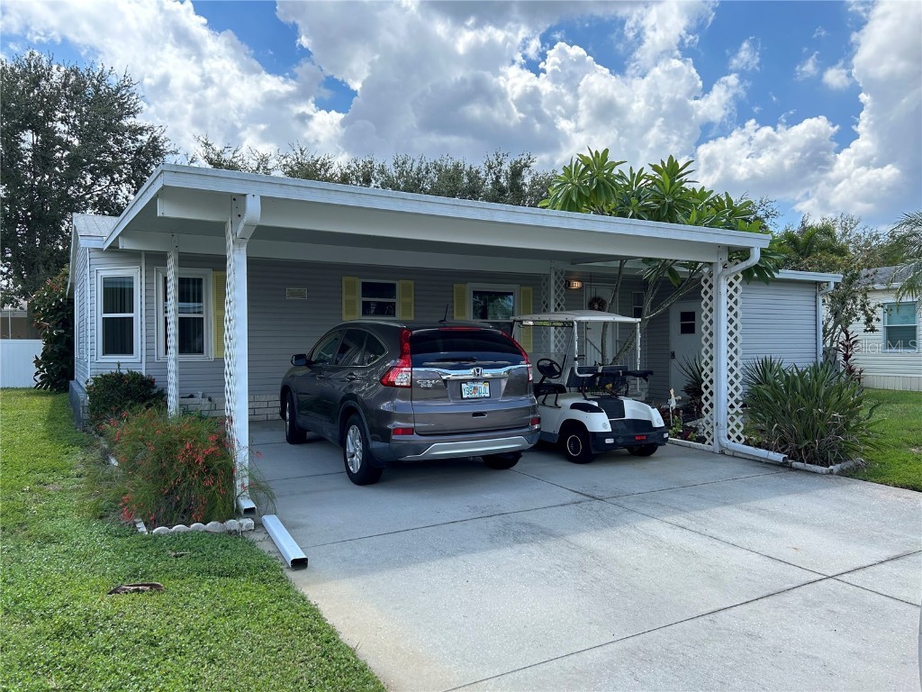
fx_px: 693
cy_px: 346
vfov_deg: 53.1
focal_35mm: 26
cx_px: 461
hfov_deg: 67.3
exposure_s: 1/2841
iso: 50
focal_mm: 5.7
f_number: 1.5
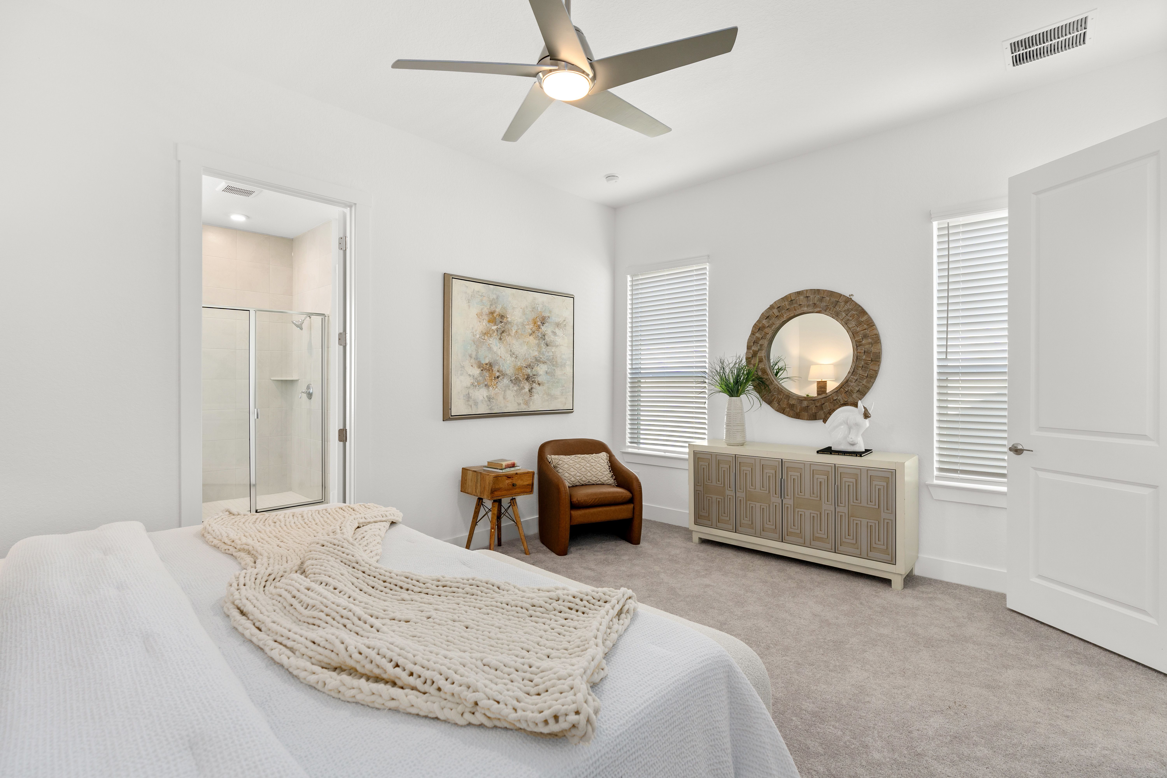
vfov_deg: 73.7
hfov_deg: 96.7
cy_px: 389
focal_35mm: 16
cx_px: 584
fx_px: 519
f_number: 7.1
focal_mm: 16
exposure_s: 1/5
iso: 320
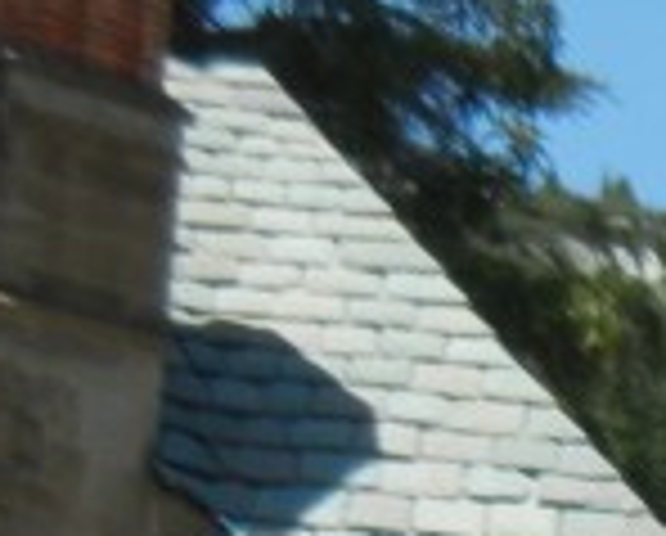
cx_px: 1341
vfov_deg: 7.5
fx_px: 3990
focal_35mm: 202
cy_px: 820
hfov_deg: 9.0
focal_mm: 5.4
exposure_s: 1/383
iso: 160
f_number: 7
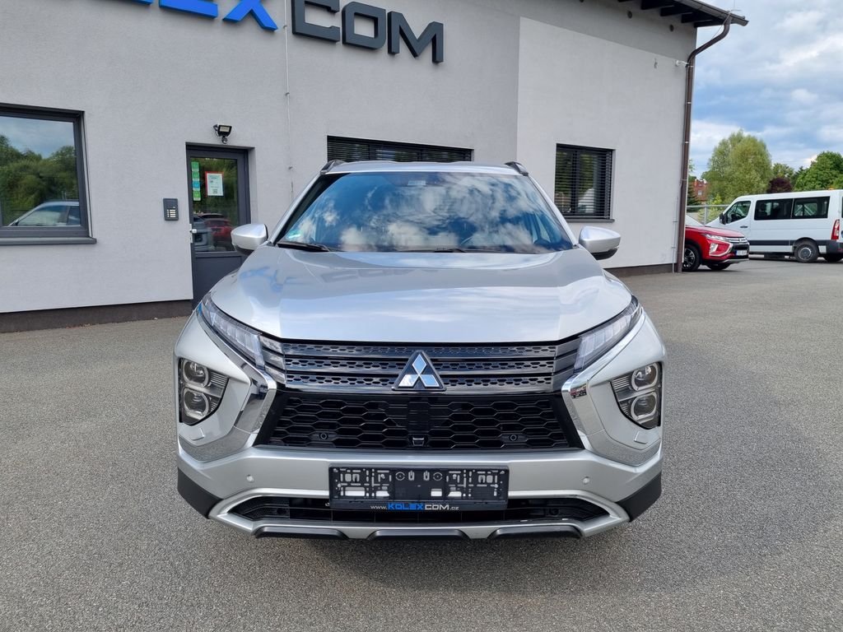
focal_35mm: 26
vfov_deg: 53.1
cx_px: 422
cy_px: 316
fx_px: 633
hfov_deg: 67.3
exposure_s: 1/696
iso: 50
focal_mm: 5.4
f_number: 1.8
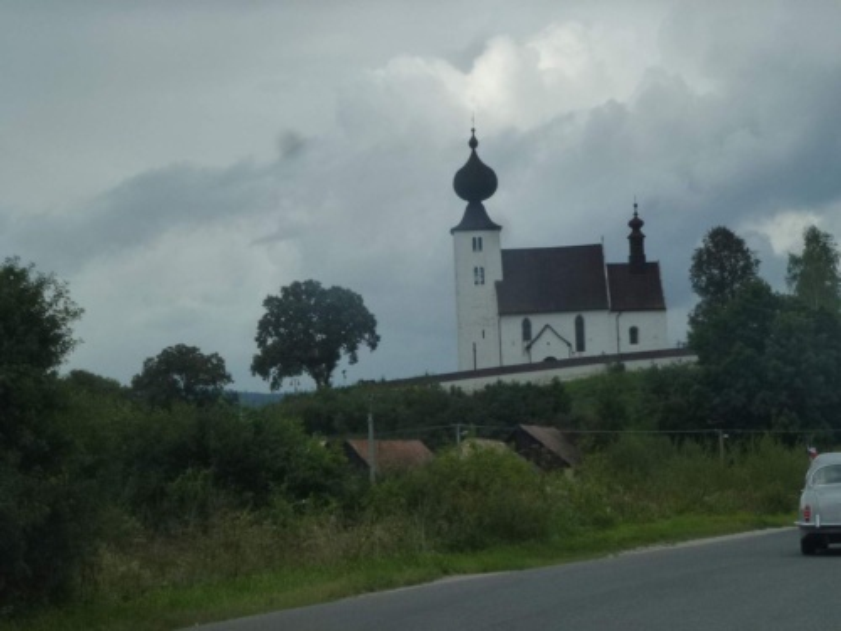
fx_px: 3183
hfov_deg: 15.1
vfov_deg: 11.3
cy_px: 316
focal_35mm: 131
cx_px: 420
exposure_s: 1/800
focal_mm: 23.4
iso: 160
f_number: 5.2
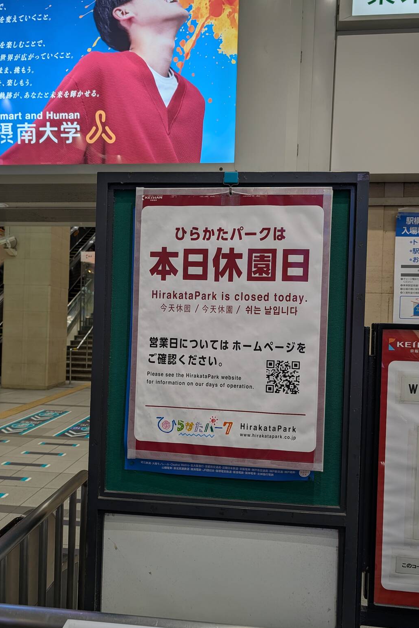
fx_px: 454
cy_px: 326
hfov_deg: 49.6
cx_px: 206
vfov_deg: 69.4
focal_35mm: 26
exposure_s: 1/120
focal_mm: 6.9
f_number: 1.68
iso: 36
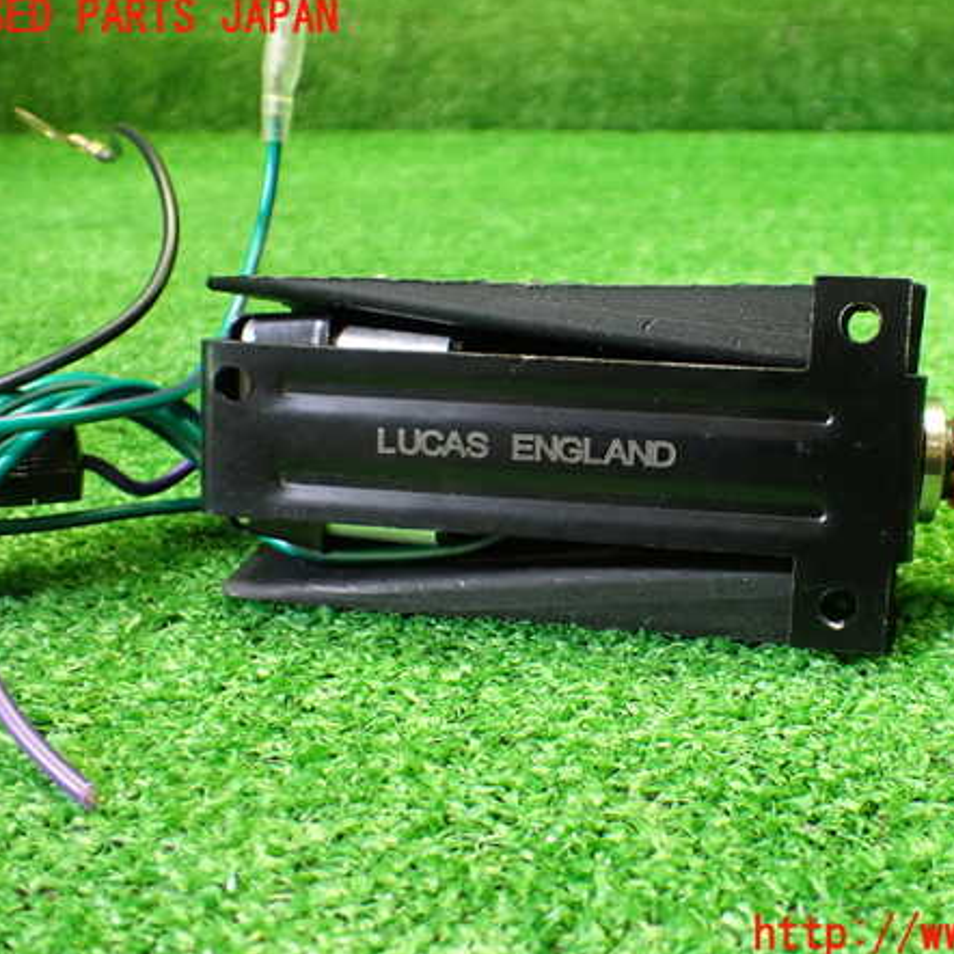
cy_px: 477
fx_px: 1122
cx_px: 594
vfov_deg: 46.0
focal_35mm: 36
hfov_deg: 45.7
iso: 800
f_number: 2.3
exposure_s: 1/100
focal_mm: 5.4
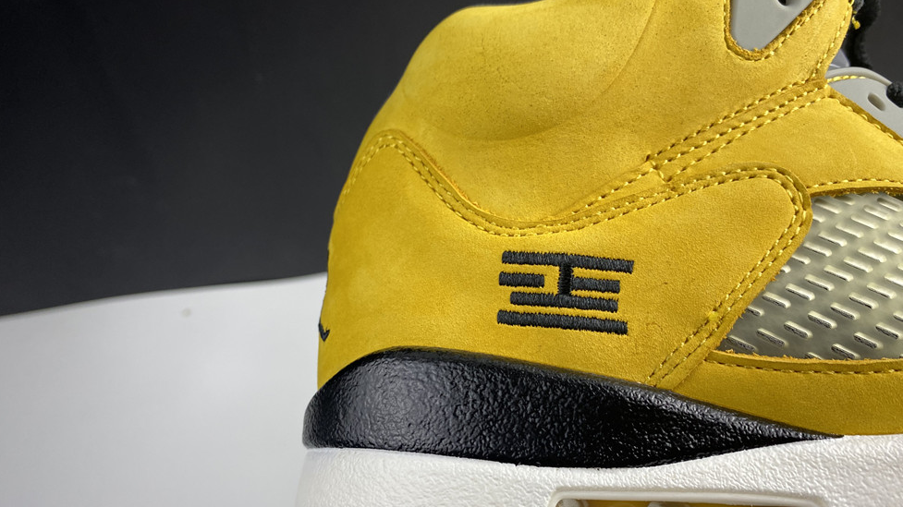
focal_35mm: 29
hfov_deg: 66.1
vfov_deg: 40.1
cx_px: 456
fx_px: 694
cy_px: 284
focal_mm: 4.25
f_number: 1.8
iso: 40
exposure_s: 1/100
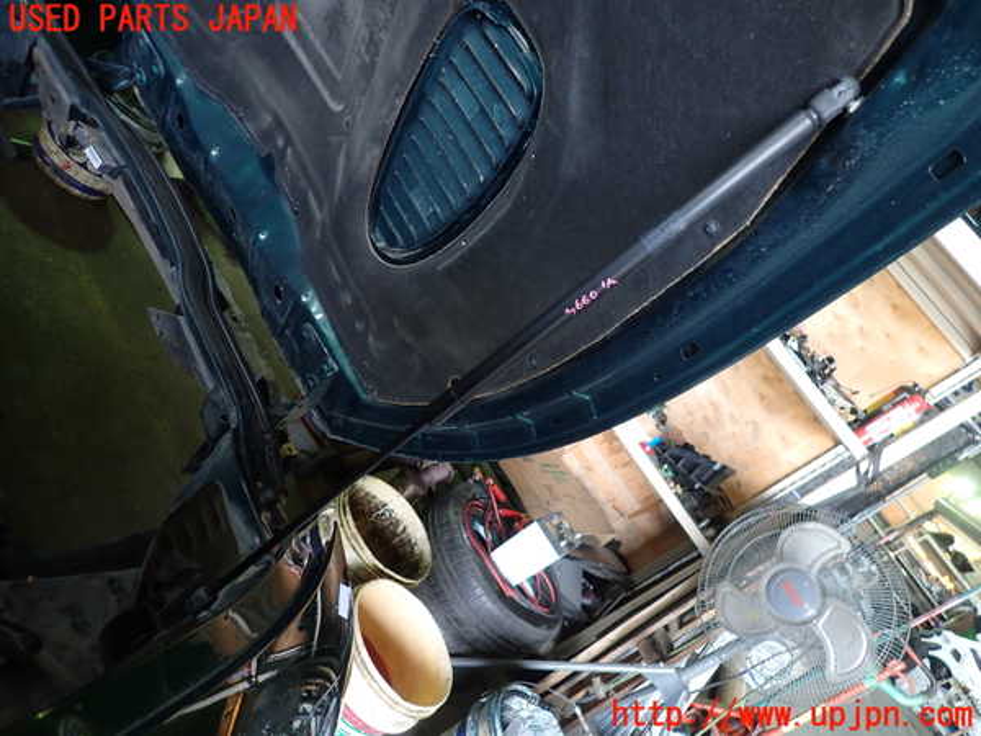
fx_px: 708
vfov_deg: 54.9
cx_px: 490
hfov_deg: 69.4
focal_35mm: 25
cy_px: 368
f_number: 2
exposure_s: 1/50
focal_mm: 4.5
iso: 200
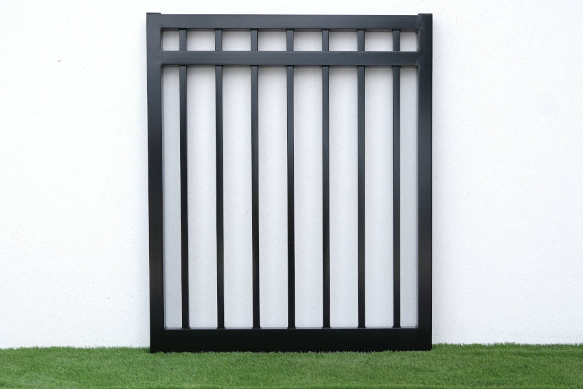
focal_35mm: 39
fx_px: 632
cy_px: 194
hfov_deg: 49.6
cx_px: 292
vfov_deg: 34.2
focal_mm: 26
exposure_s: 1/140
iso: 100
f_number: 5.6
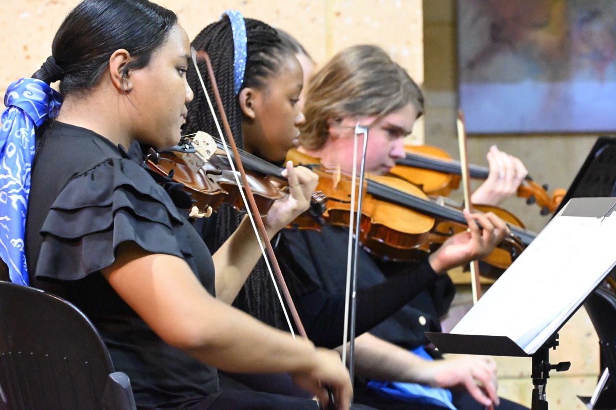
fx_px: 6929
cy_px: 205
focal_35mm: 405
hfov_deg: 5.1
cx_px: 308
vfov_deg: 3.4
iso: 16000
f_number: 8
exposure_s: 1/20
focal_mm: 270
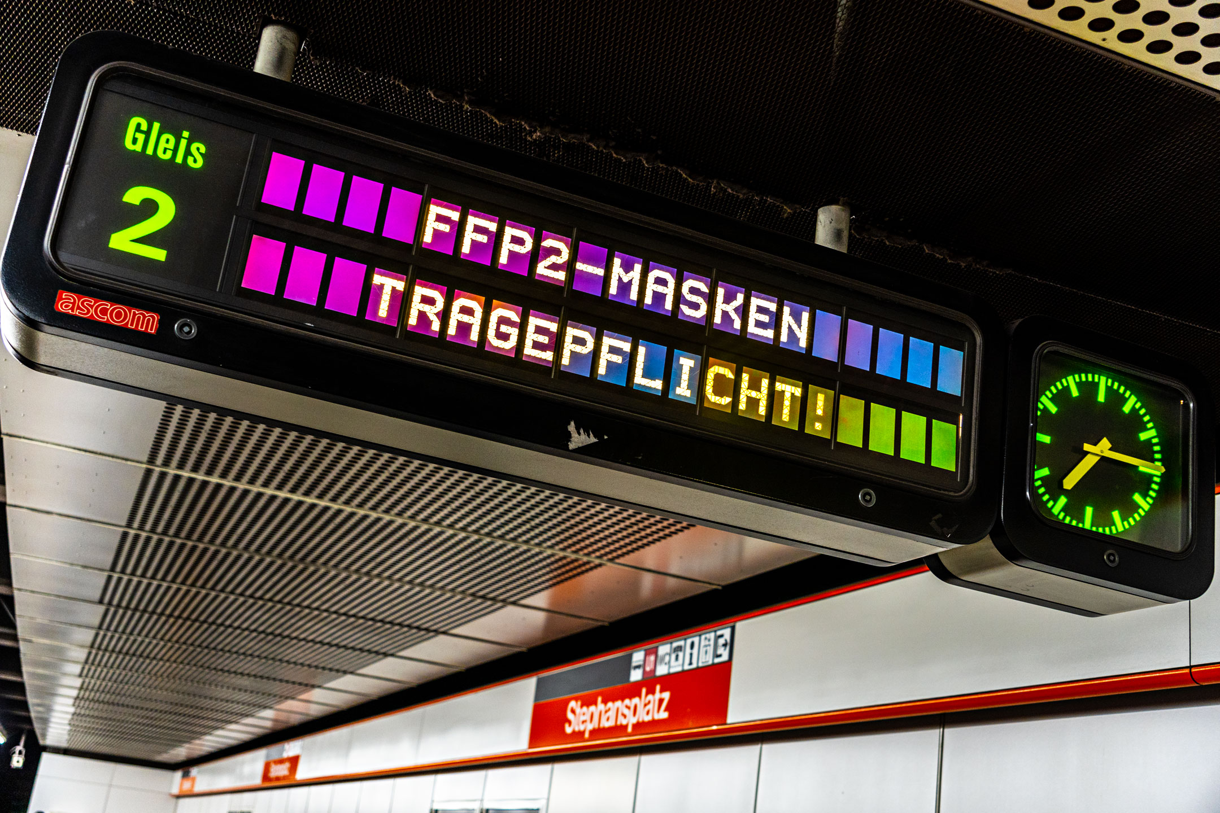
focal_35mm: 41
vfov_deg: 32.9
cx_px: 610
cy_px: 406
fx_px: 1377
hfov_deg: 47.8
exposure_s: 1/30
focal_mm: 27.1
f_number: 2.8
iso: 400
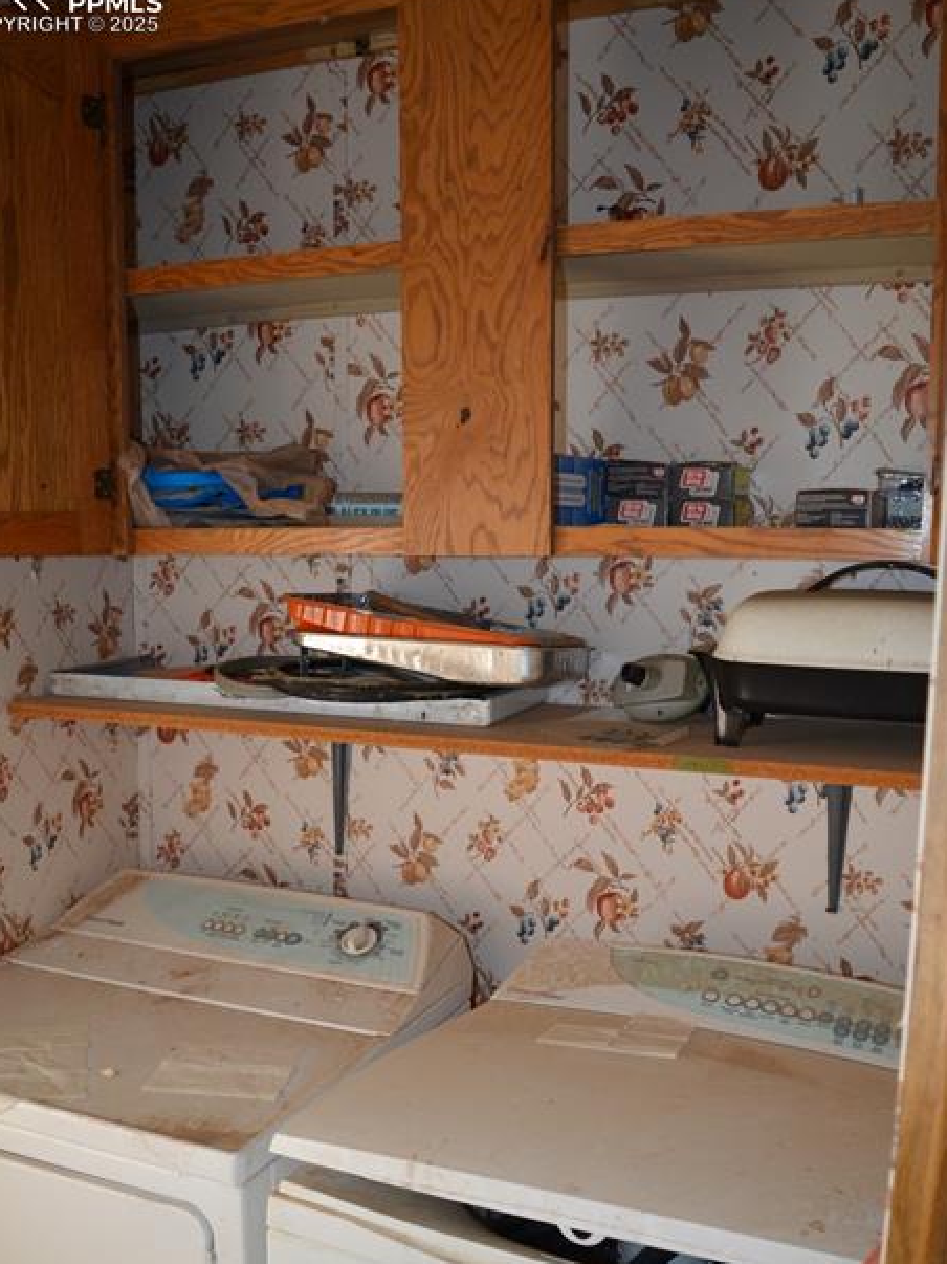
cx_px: 486
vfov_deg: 54.8
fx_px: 1204
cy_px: 780
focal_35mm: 33
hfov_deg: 42.9
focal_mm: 18
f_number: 3.5
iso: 800
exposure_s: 1/60
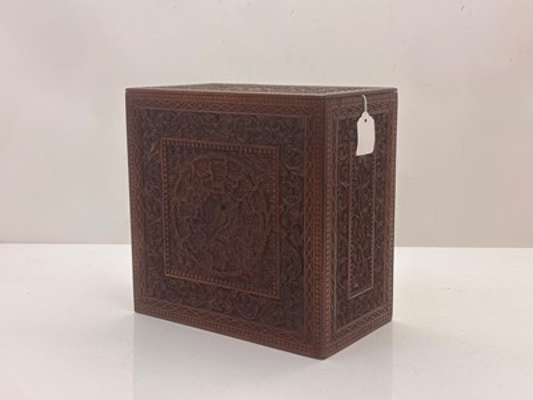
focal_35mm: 52
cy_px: 200
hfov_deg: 36.8
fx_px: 801
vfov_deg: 28.0
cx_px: 266
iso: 40
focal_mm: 5.96
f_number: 1.6
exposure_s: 1/100
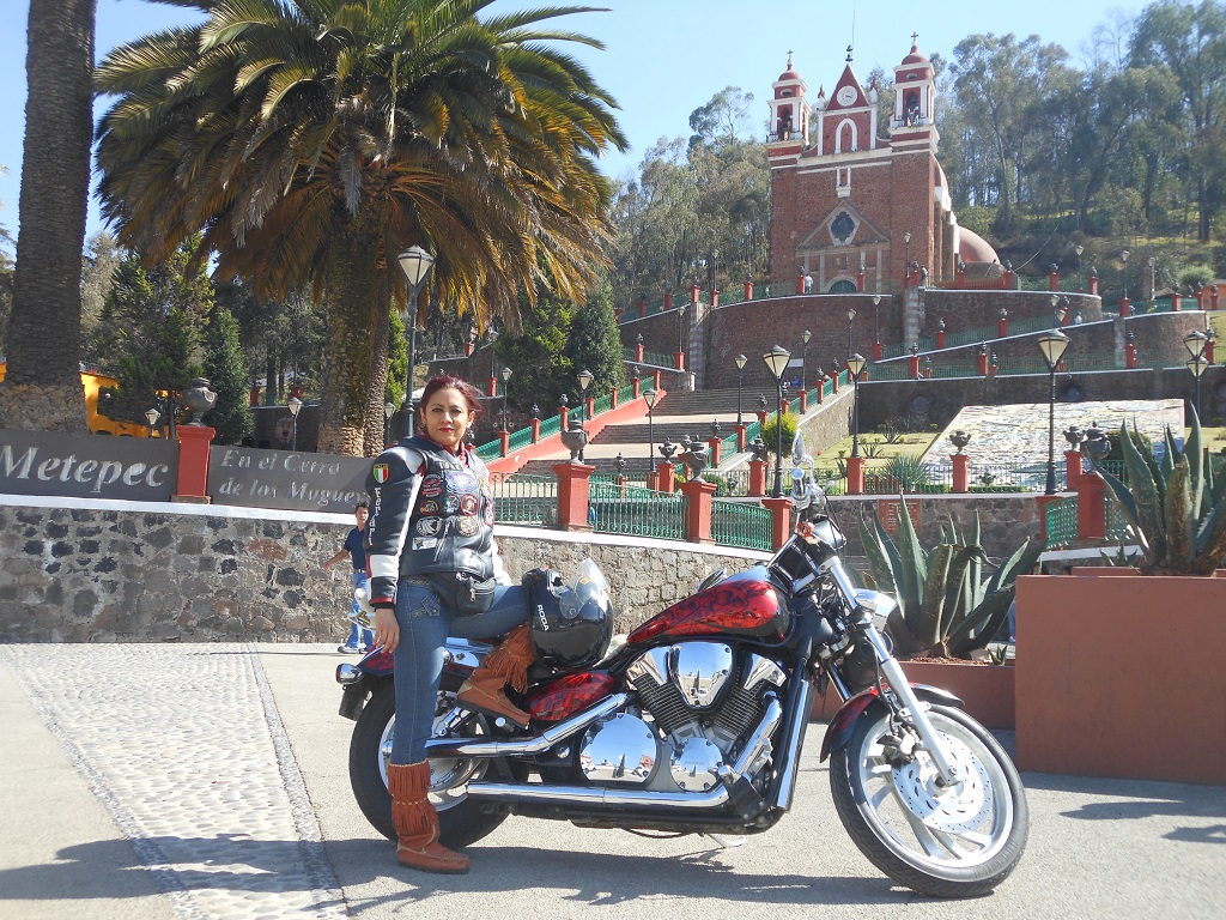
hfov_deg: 49.0
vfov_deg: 37.7
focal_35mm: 38
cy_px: 460
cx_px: 613
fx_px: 1346
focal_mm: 6.8
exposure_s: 1/320
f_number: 3.6
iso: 80
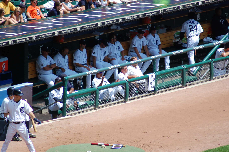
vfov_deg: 3.0
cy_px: 76
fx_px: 2860
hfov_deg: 4.6
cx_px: 114
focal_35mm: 450
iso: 400
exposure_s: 1/1600
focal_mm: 300
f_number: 5.6
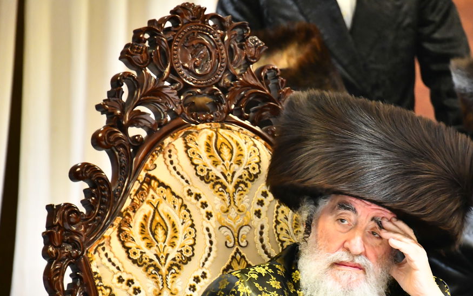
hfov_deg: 5.6
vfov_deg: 3.5
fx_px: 4834
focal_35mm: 375
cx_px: 357
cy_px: 237
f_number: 5.6
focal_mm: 230
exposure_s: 1/125
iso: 3200
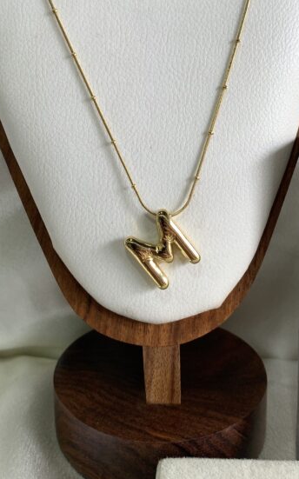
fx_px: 522
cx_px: 150
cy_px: 152
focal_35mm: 40
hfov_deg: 32.0
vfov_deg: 48.3
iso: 64
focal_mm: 4.25
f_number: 1.8
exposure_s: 1/100
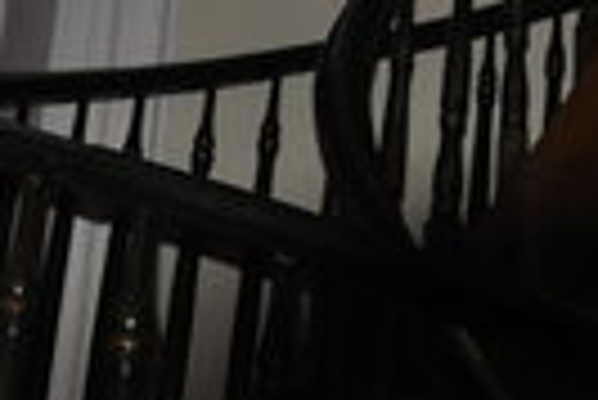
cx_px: 611
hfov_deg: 15.4
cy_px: -483
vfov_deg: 9.6
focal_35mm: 130
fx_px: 2162
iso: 800
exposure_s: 1/60
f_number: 3.5
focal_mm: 18
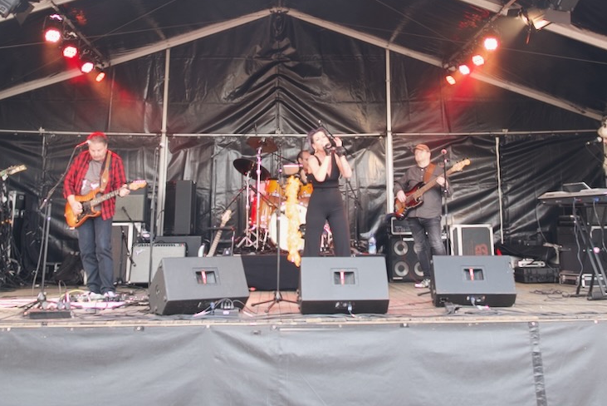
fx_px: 708
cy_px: 57
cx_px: 316
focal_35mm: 42
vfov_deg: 30.8
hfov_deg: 46.4
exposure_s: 1/60
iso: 100
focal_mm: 8.8
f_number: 2.4
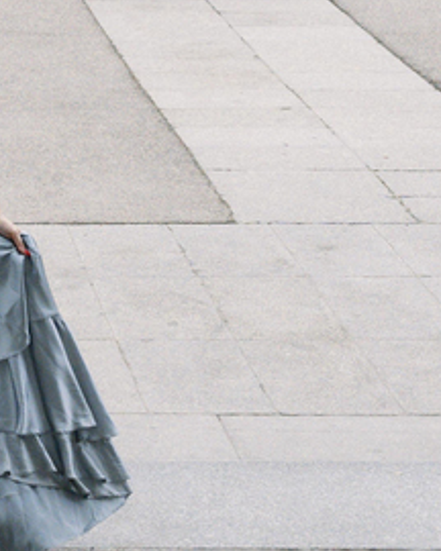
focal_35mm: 146
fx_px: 2382
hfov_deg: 10.2
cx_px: -270
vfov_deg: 12.8
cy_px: -127
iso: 1600
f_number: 6.3
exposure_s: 1/1250
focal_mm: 35
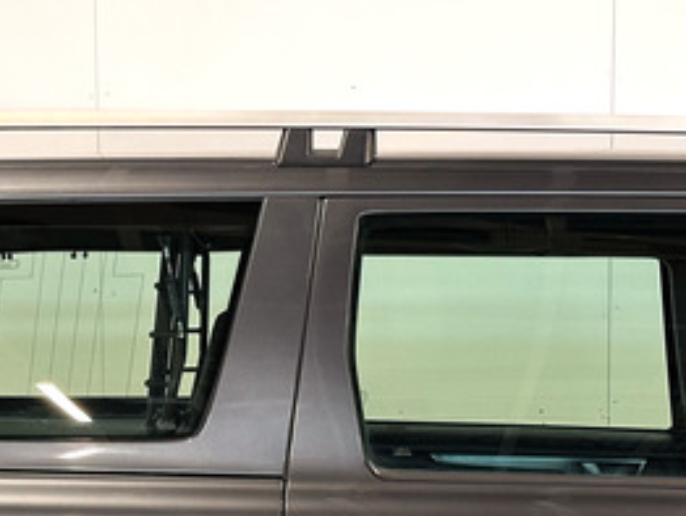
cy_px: 634
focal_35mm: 119
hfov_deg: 16.5
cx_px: 251
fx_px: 2360
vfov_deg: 12.2
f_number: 1.8
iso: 200
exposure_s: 1/35
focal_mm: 6.86
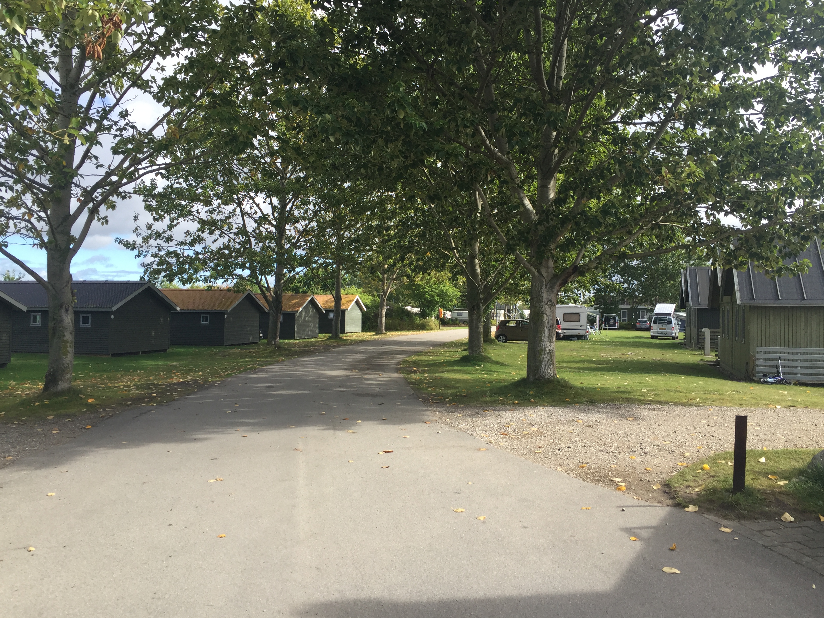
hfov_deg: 60.0
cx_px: 416
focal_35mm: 30
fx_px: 714
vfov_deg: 46.8
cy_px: 311
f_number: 2.2
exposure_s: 1/860
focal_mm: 4.15
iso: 32
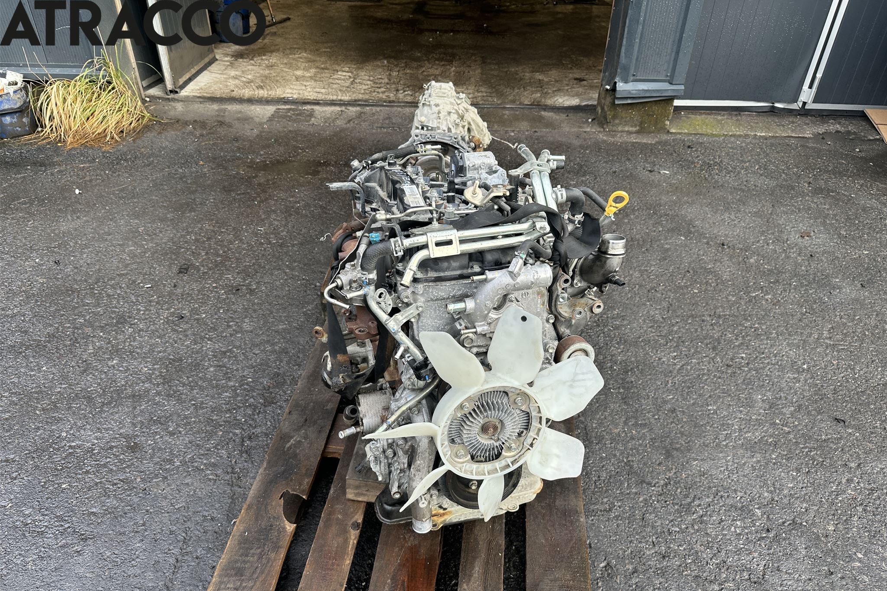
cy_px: 332
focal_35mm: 25
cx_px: 444
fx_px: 616
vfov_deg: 51.1
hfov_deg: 71.5
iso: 80
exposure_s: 1/281
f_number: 1.78
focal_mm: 6.86
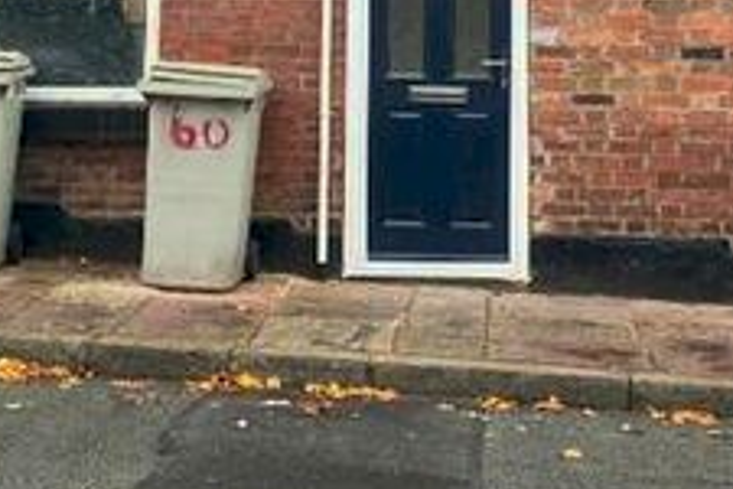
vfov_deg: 15.6
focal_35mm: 84
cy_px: -126
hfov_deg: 24.2
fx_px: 1710
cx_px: 414
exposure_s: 1/121
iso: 50
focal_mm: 4.25
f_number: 1.8
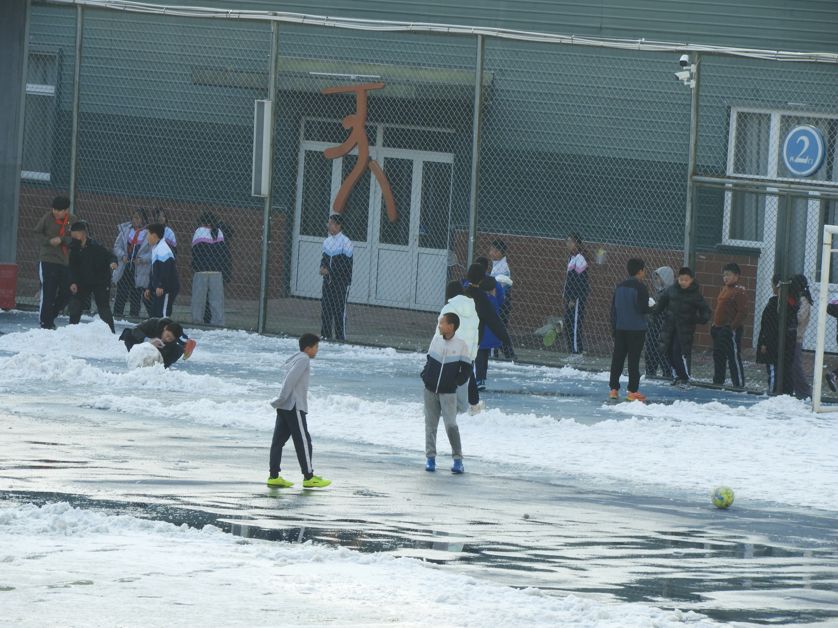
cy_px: 314
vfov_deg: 4.5
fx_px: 7989
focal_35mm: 330
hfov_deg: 6.0
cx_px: 419
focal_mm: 59.1
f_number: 5.5
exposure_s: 1/200
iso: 100
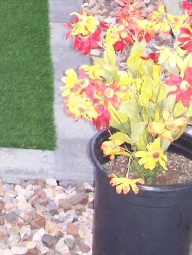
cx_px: -26
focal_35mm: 137
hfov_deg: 10.7
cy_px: -94
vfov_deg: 13.7
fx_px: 1011
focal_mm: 5.6
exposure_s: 1/100
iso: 160
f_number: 2.7
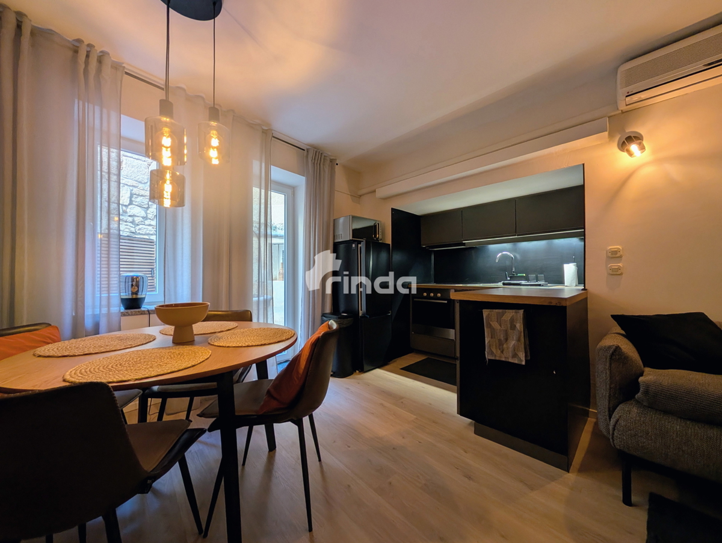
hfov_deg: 110.5
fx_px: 251
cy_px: 272
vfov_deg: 94.6
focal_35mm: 12
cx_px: 361
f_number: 1.7
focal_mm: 2.02
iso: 69
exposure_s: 1/25
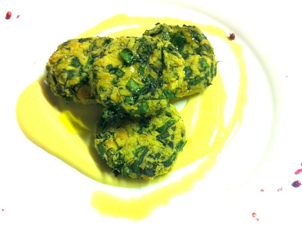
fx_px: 306
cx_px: 151
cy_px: 114
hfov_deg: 52.6
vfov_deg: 40.7
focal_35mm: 35
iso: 80
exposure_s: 1/17
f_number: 2.8
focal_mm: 3.85
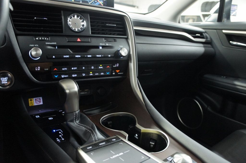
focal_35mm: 27
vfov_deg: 47.9
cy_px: 82
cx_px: 123
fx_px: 184
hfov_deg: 67.4
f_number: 3.5
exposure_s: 1/15
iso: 1600
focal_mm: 18
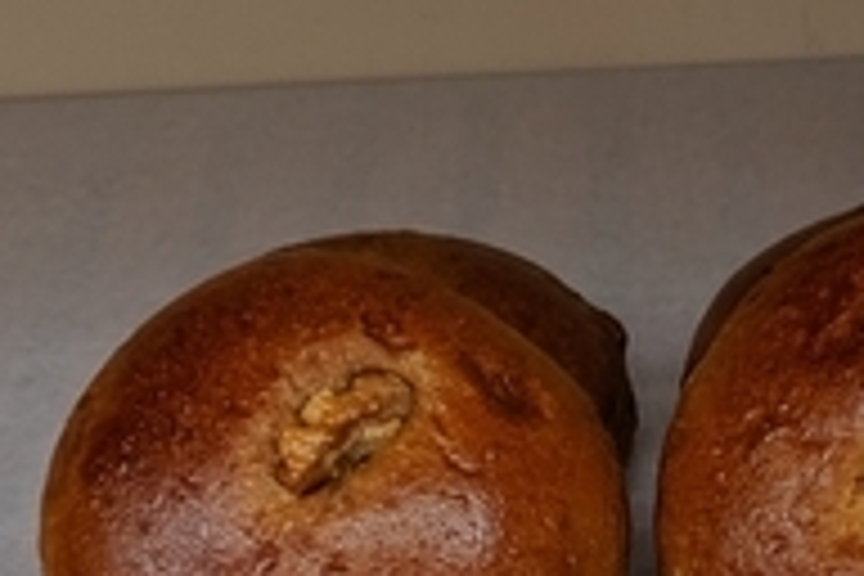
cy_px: 945
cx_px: 819
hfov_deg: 17.2
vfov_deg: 11.1
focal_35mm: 117
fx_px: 2808
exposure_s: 1/99.9
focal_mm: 4.44
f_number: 1.8
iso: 93
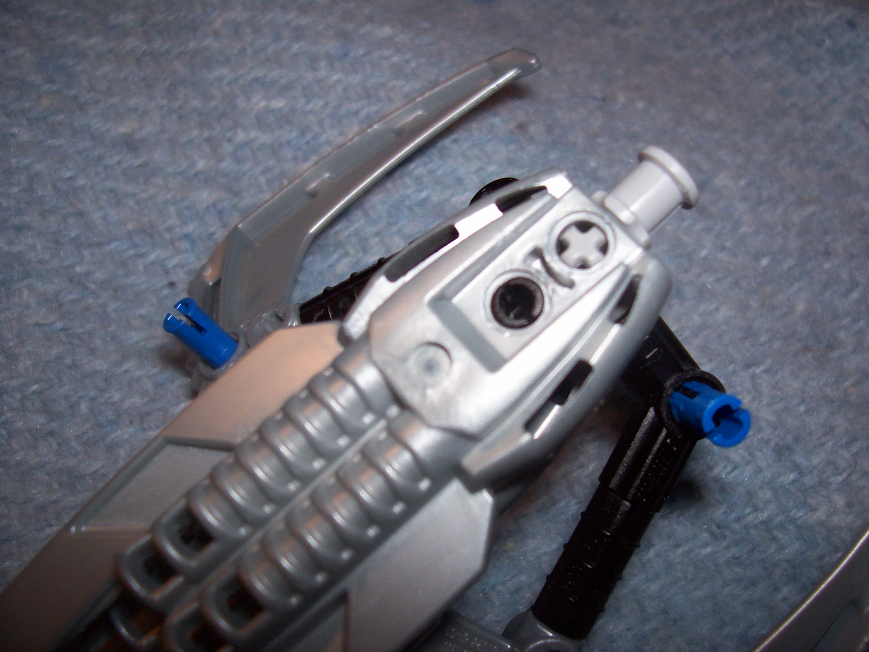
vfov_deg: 40.7
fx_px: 879
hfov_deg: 52.6
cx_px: 431
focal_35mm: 35
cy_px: 318
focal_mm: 5.6
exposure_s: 1/64
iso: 80
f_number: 2.7
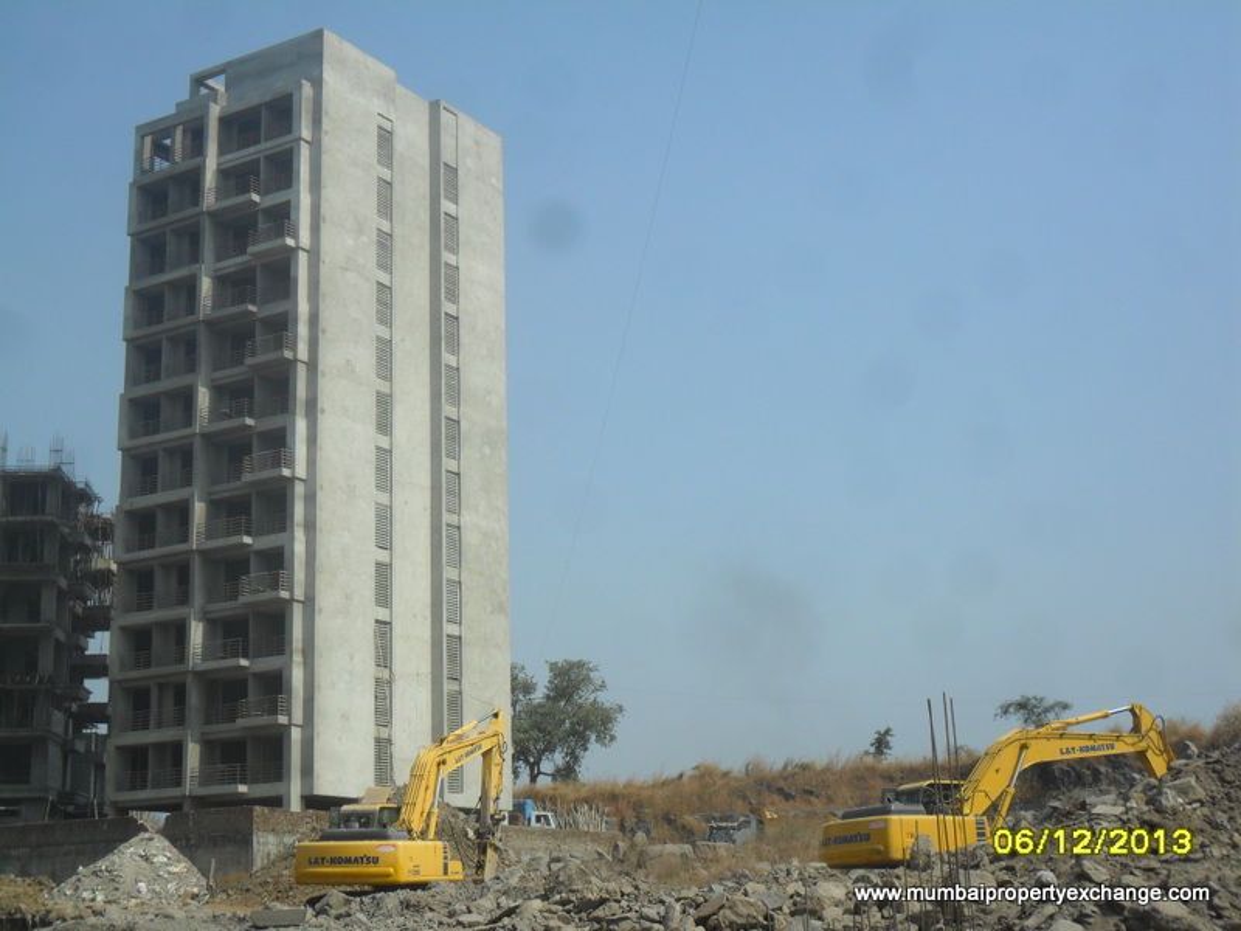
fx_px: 1864
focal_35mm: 52
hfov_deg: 36.8
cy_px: 466
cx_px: 620
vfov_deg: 28.0
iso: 100
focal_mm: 9.3
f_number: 5
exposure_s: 1/1000
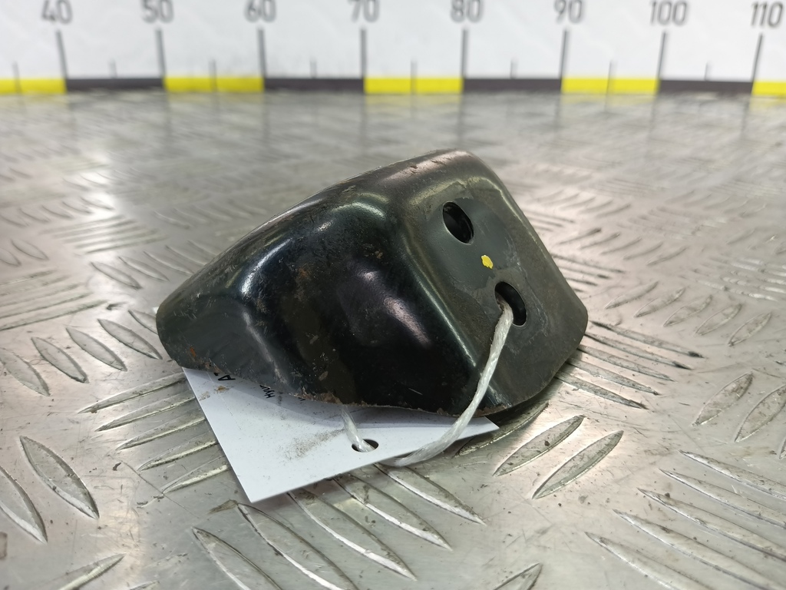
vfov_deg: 58.9
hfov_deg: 73.9
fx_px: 522
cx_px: 393
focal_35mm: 23
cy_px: 295
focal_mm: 4.11
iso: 100
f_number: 1.6
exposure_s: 1/50
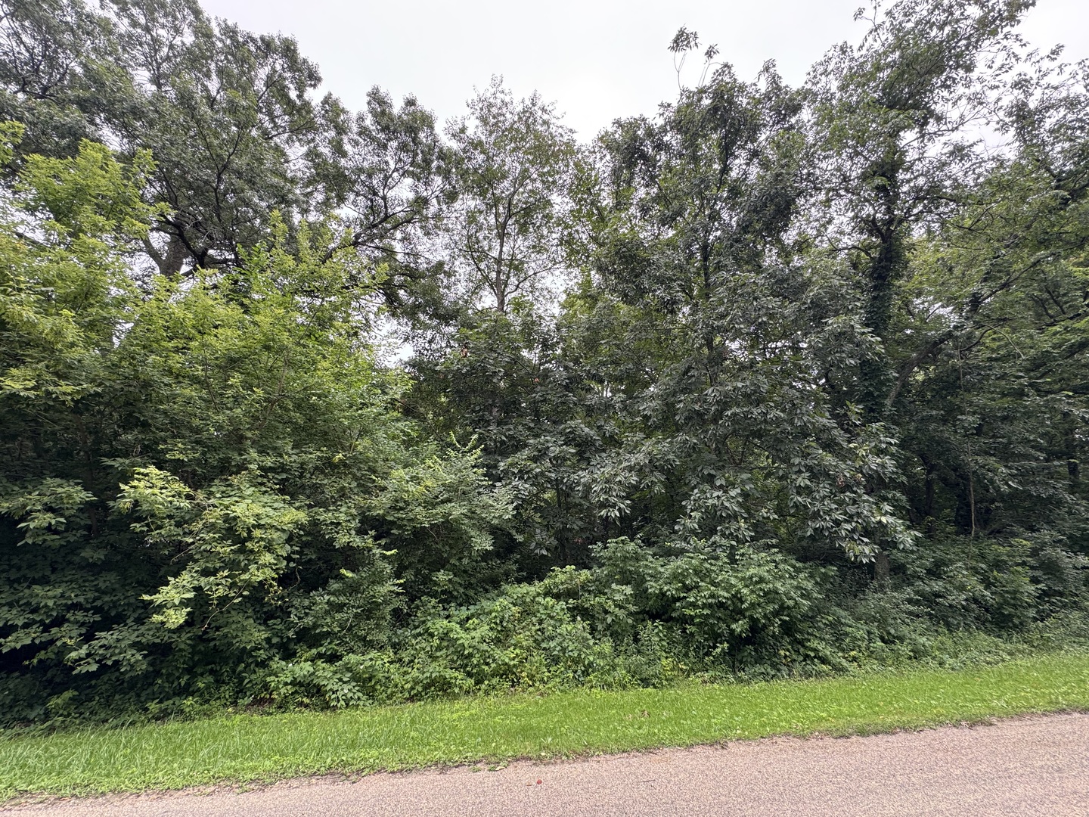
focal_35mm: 14
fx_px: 440
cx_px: 544
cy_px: 408
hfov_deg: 102.1
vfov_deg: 85.7
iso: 40
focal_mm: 2.22
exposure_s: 1/100
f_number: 2.2
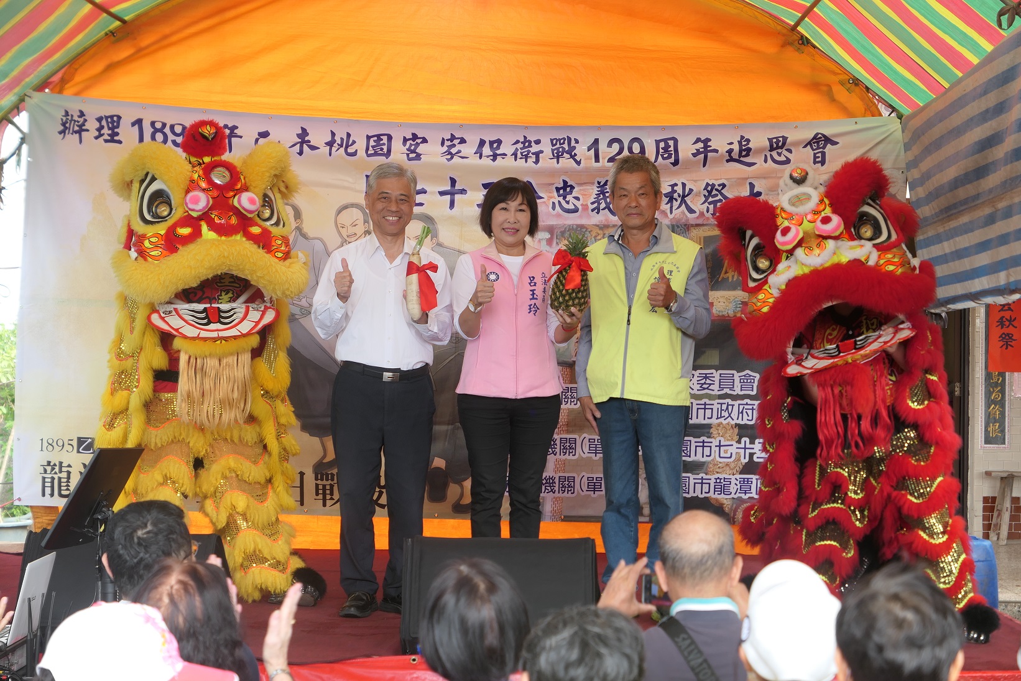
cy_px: 340
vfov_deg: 18.9
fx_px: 2042
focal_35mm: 72
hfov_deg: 28.1
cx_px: 510
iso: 125
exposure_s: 1/125
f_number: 2.8
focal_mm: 26.4
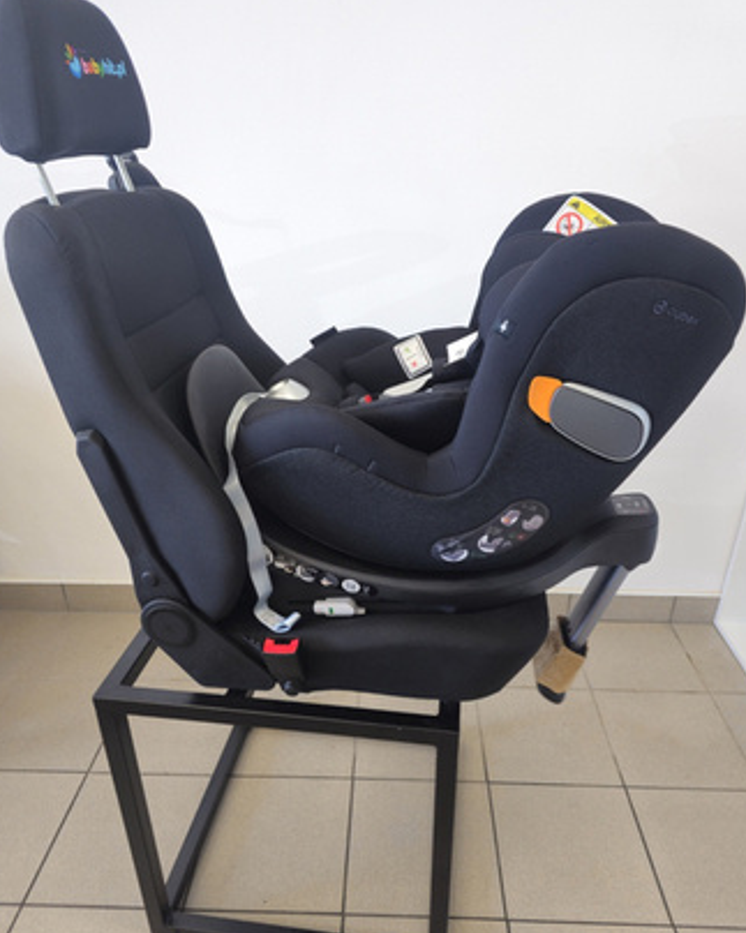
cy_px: 487
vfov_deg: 68.1
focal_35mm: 25
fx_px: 690
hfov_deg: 56.8
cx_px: 374
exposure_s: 1/50
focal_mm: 6.3
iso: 40
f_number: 1.7
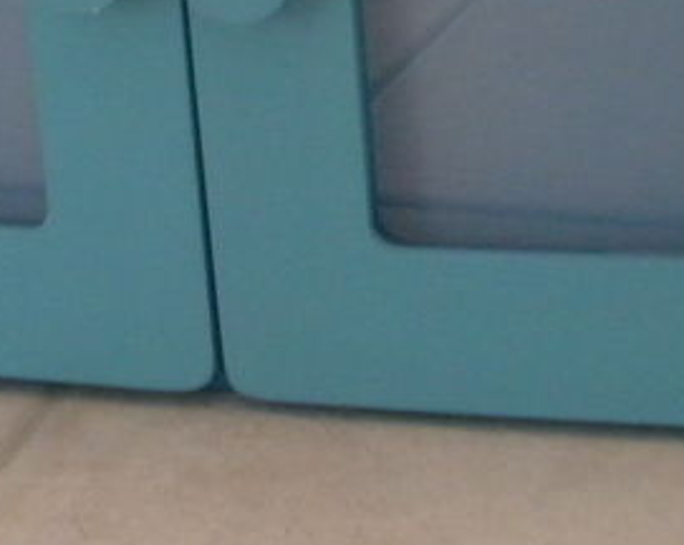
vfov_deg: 14.9
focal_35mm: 101
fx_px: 2042
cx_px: 356
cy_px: -35
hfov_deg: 19.0
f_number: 3.5
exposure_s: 1/7.9
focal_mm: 5
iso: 400
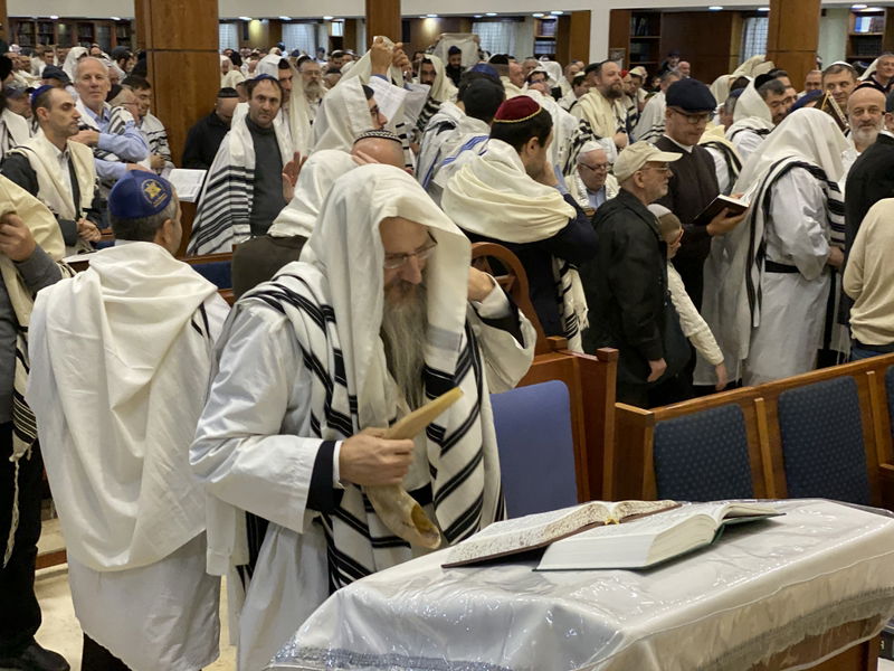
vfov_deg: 28.0
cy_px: 336
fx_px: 1343
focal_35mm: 52
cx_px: 447
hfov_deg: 36.8
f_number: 2
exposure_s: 1/50
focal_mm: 6
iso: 250
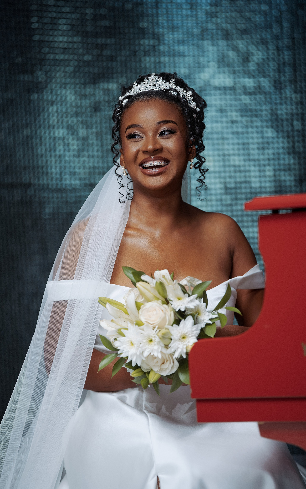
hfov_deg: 7.8
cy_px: 245
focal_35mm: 169
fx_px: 2255
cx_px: 153
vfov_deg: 12.4
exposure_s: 1/200
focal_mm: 165
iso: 250
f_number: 2.8
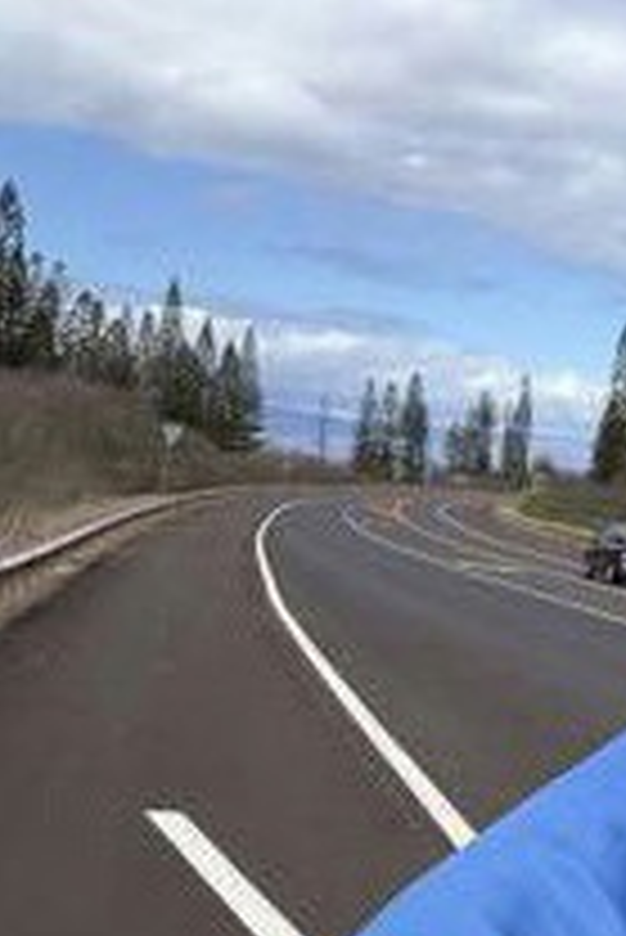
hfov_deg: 19.5
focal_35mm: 66
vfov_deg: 30.3
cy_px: 338
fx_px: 1719
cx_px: 739
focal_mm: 2.69
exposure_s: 1/818
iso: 32
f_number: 1.9
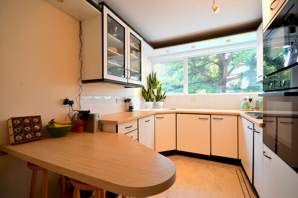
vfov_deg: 77.3
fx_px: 124
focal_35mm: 15
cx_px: 149
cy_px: 99
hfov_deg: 100.4
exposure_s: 1/4
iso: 200
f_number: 6.3
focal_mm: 10
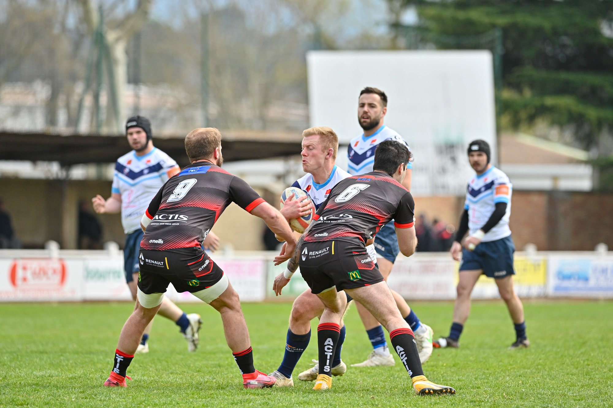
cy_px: 204
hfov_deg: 6.9
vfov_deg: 4.6
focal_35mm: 300
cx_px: 306
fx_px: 5105
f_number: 4
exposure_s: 1/1600
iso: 280
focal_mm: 300
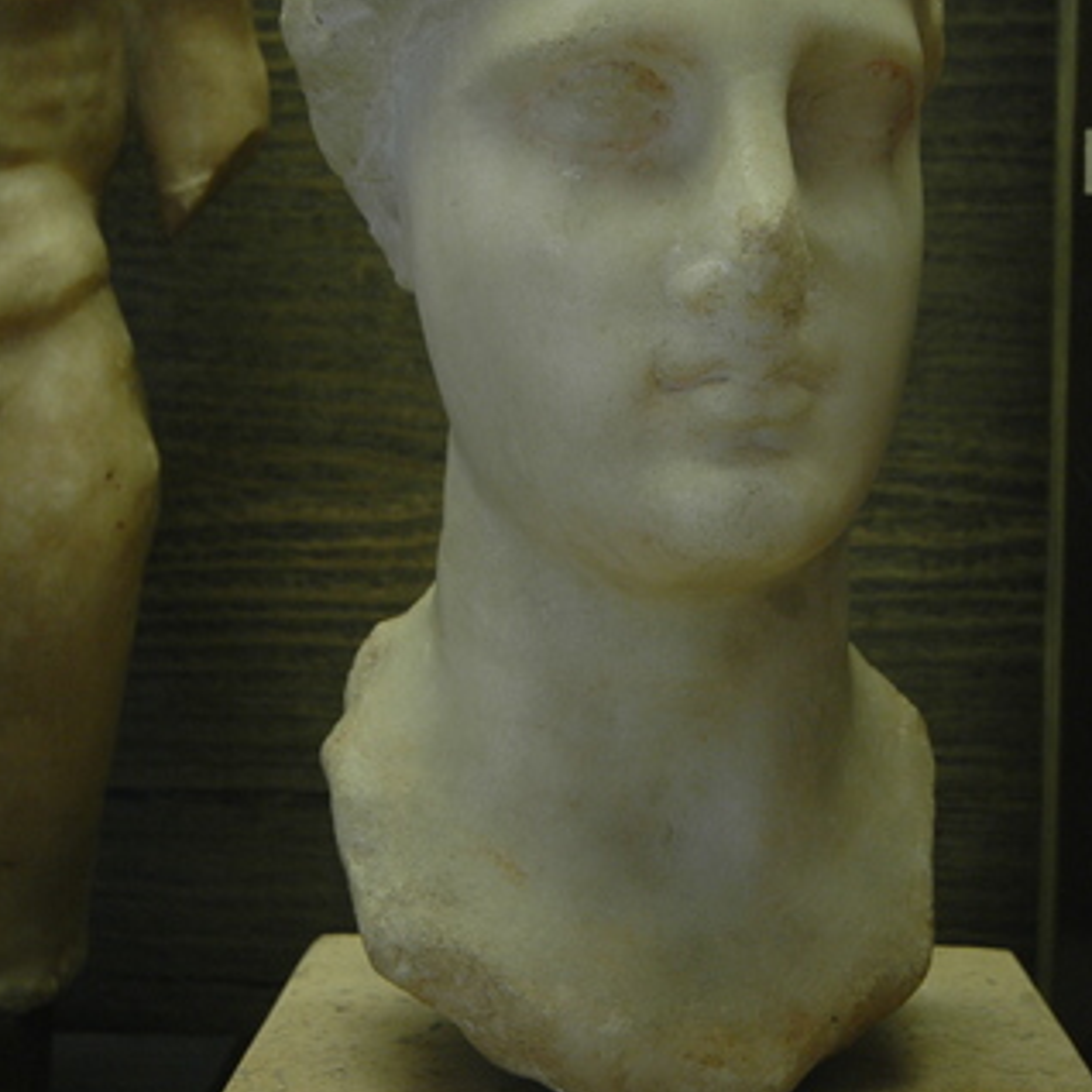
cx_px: 694
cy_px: 349
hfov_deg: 32.0
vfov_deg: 31.9
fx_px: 1892
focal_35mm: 53
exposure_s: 1/5
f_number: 5.6
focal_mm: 20
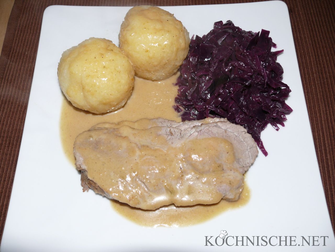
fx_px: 339
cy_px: 126
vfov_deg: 40.7
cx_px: 168
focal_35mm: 35
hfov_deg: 52.6
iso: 100
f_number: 2.8
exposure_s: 1/30
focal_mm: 7.4
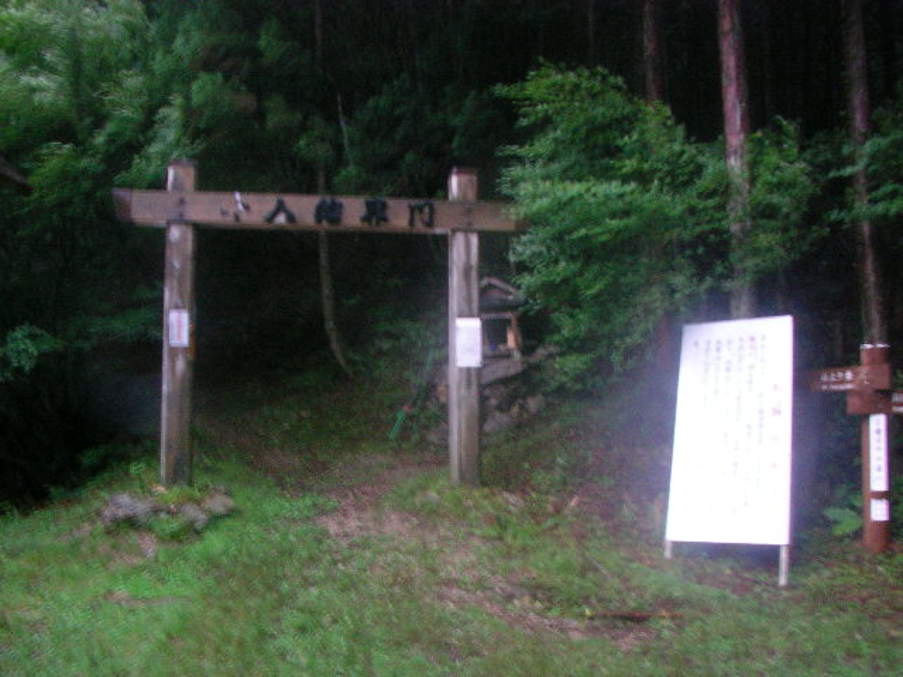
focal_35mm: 37
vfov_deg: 38.7
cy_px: 338
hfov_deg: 50.1
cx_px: 452
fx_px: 965
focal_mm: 5.7
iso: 200
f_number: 2.8
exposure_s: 1/4
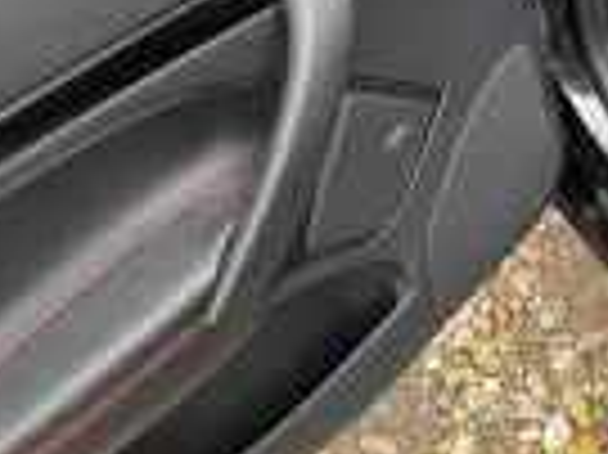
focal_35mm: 64
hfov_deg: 27.2
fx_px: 1123
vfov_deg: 22.1
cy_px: 4
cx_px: 703
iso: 160
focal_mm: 6.76
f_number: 1.78
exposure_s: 1/121
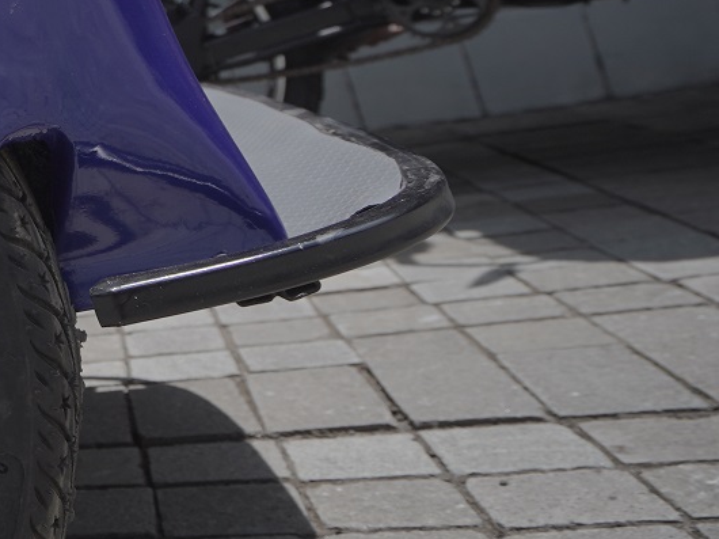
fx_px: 1266
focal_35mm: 61
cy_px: -145
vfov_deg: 21.8
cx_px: -591
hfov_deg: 20.9
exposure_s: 1/500
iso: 64
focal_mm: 16
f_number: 4.5
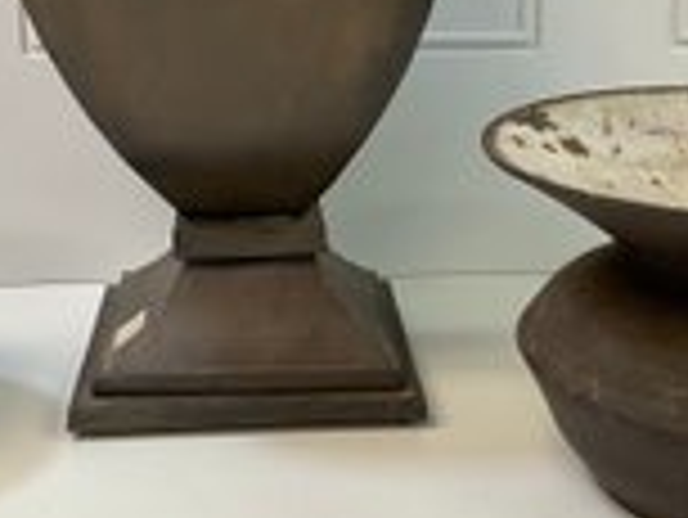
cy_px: 155
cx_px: 362
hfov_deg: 29.8
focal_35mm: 65
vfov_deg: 22.5
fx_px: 1293
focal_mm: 3
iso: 32
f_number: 1.8
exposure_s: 1/61
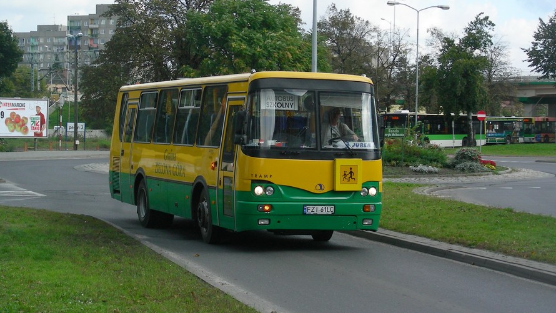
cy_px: 103
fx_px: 1283
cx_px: 280
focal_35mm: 87
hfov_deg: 24.5
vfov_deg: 13.9
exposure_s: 1/366
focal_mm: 13.2
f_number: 4
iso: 50
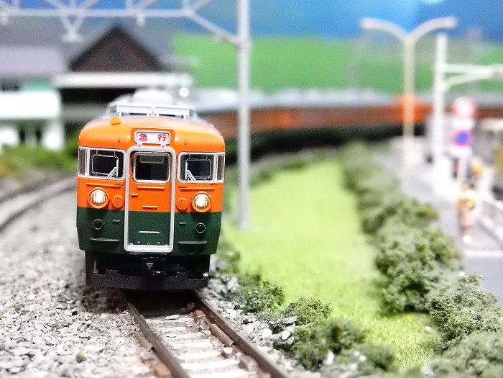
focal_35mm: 60
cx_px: 252
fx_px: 872
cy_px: 189
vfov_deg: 24.4
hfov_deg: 32.2
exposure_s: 1/50
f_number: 4.5
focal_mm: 10.7
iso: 3200
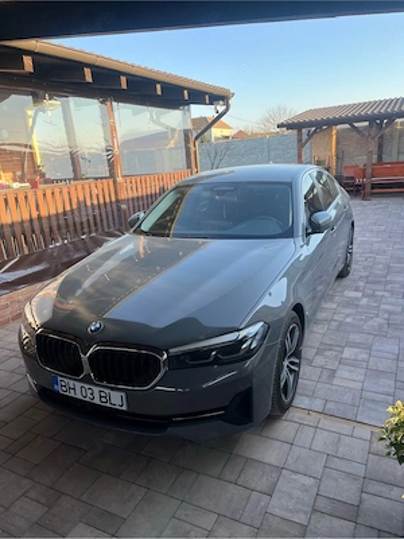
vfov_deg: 67.3
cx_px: 202
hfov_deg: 53.1
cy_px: 270
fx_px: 405
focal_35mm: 26
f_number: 1.6
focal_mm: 5.1
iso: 50
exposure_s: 1/374
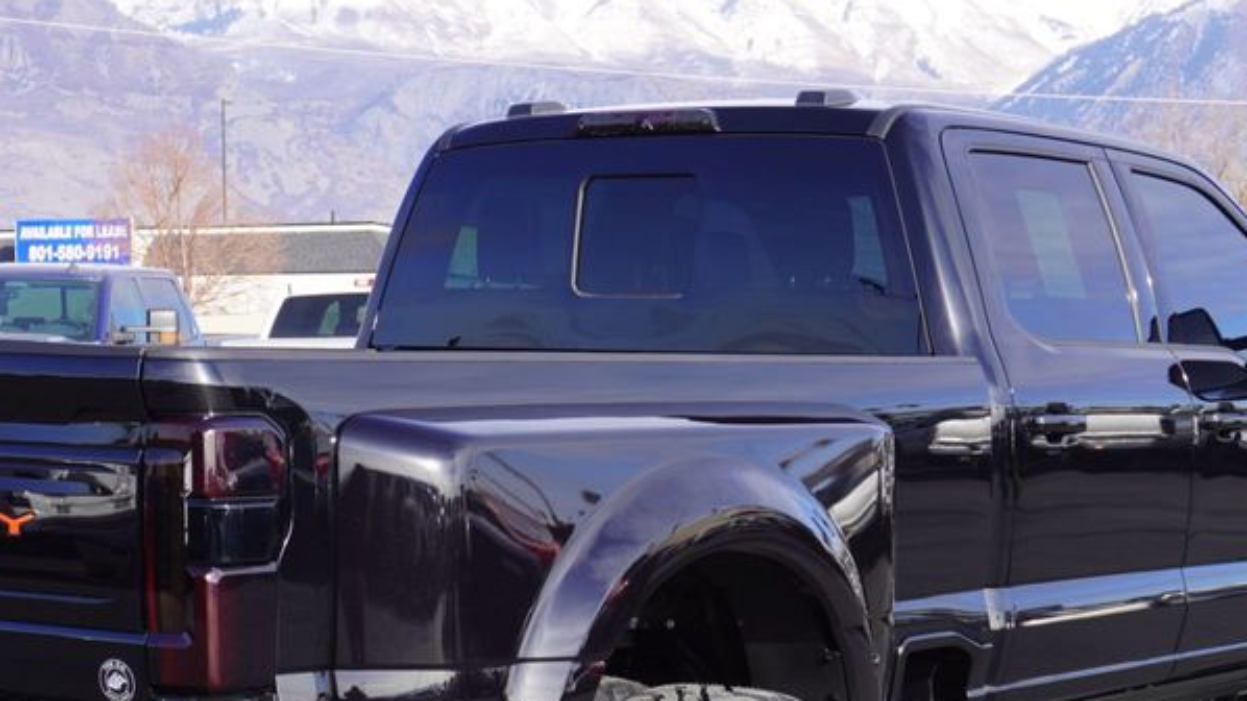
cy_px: 611
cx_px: 494
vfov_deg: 13.5
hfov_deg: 23.9
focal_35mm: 89
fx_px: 2939
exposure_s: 1/100
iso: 100
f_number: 8
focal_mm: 33
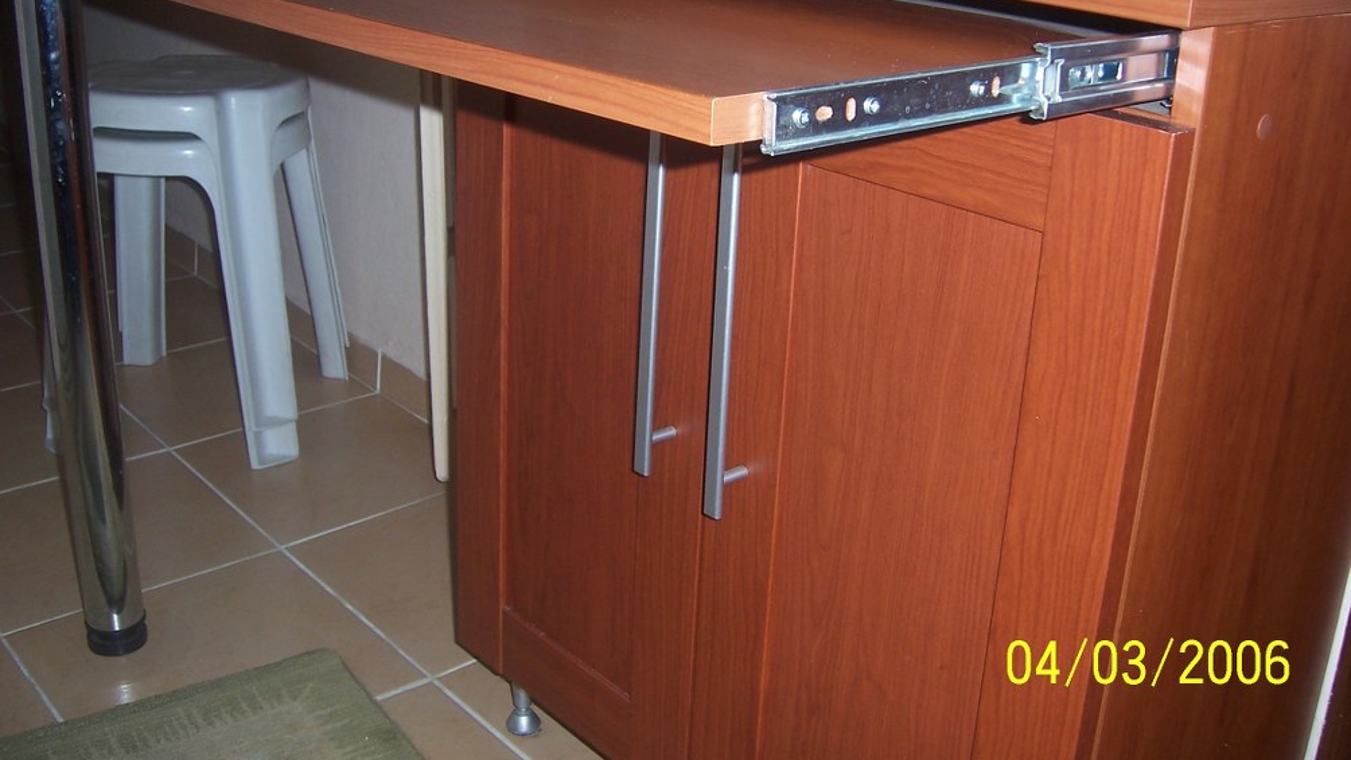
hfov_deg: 50.5
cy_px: 274
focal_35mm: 40
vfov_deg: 29.6
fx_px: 1433
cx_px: 680
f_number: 3
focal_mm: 6
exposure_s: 1/60
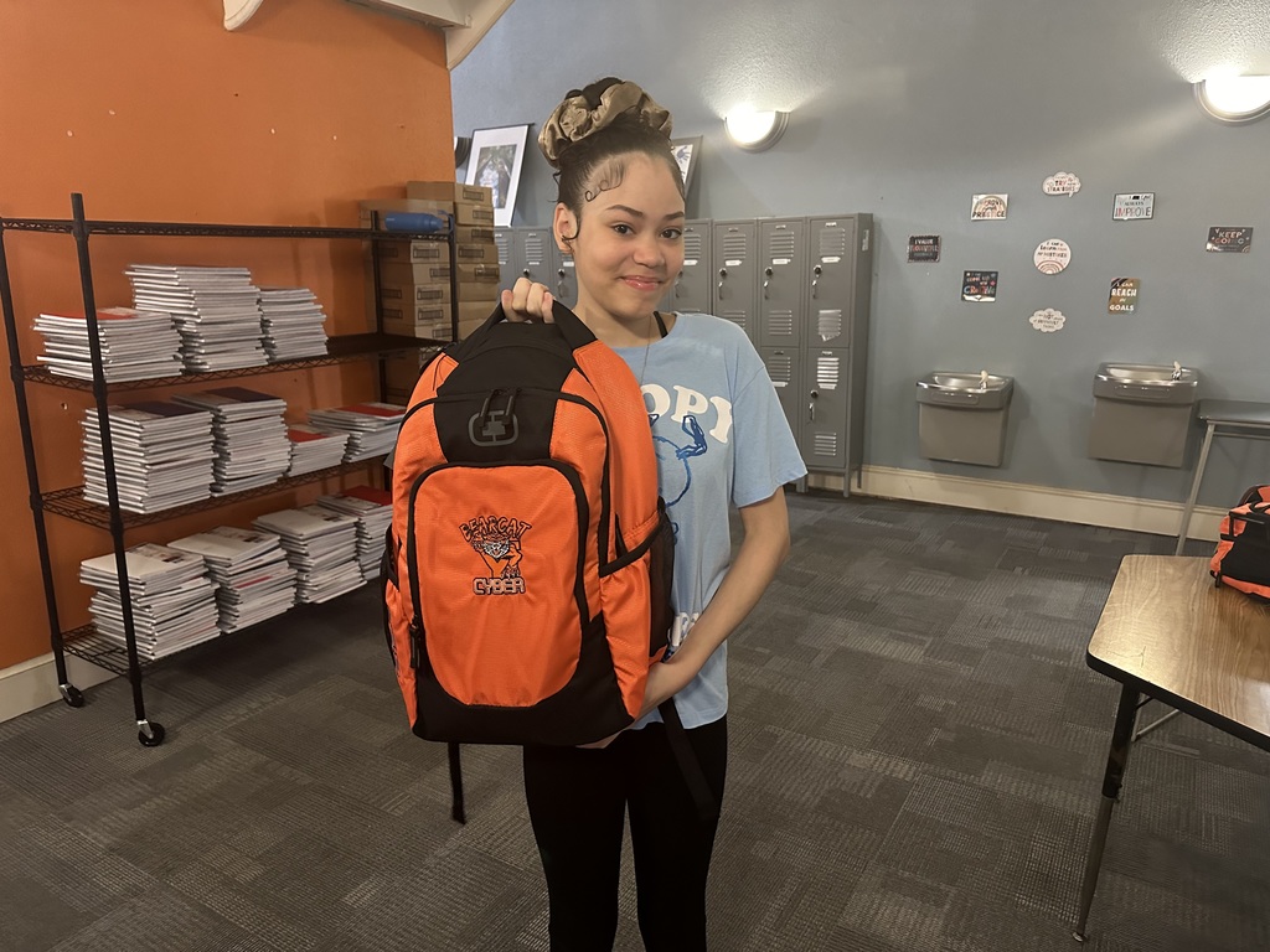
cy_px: 476
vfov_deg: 56.8
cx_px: 635
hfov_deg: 71.6
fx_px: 881
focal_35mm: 24
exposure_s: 1/40
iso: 800
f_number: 1.78
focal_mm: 6.86
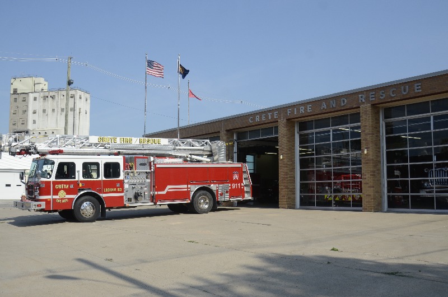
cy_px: 148
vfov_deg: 36.7
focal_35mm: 36
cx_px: 224
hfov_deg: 53.2
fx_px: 447
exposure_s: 1/2500
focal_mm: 24
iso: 400
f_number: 5.6
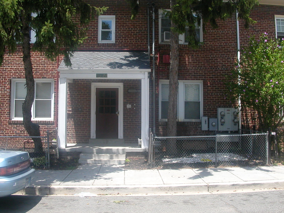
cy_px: 106
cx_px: 142
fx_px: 304
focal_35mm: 37
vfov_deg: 38.7
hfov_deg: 50.1
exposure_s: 1/301
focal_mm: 5.6
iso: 100
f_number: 4.5
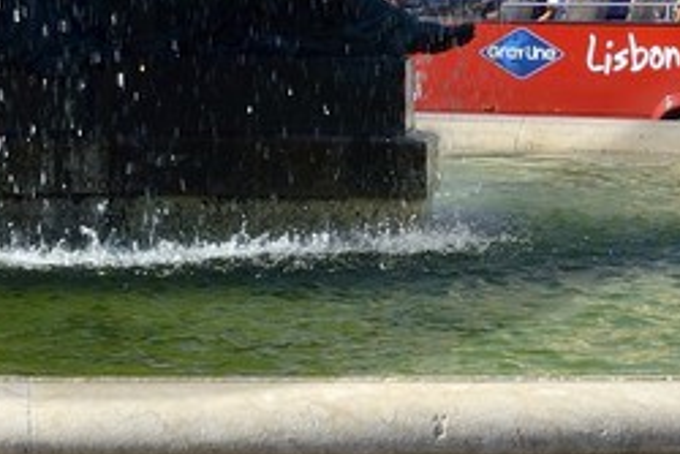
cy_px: -731
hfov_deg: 8.9
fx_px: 4347
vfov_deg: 5.7
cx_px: 92
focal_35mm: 230
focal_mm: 36
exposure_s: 1/200
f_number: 13
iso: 200
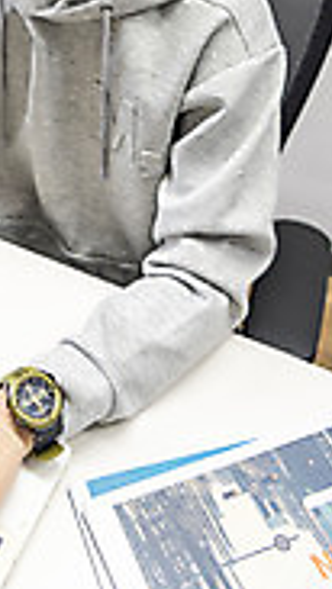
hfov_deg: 21.0
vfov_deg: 34.3
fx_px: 860
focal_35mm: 55
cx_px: -11
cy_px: -6
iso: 500
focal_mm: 24
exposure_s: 1/125
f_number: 2.8
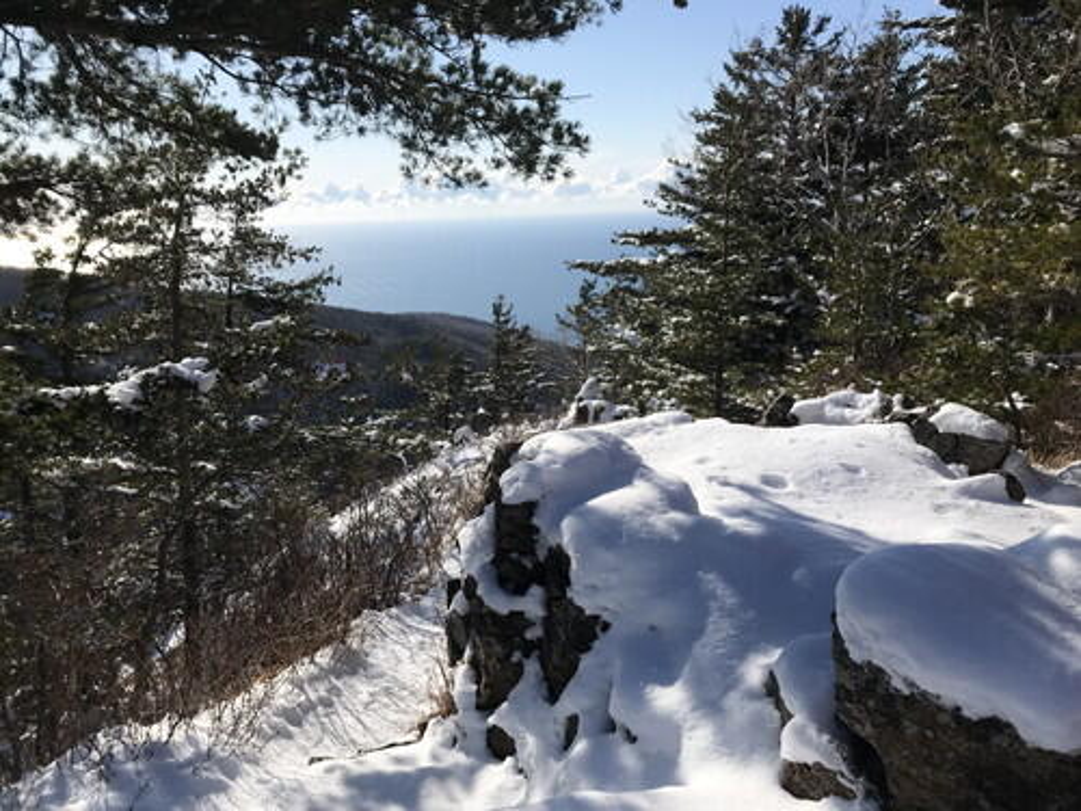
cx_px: 540
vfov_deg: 49.7
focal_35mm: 28
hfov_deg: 63.4
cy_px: 406
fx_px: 874
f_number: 1.8
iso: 20
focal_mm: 3.99
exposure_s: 1/4000
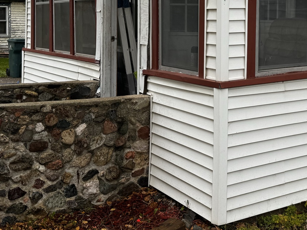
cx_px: 215
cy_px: 30
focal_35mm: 55
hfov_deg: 34.5
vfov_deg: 25.8
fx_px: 488
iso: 80
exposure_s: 1/433
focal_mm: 6.86
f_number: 1.78
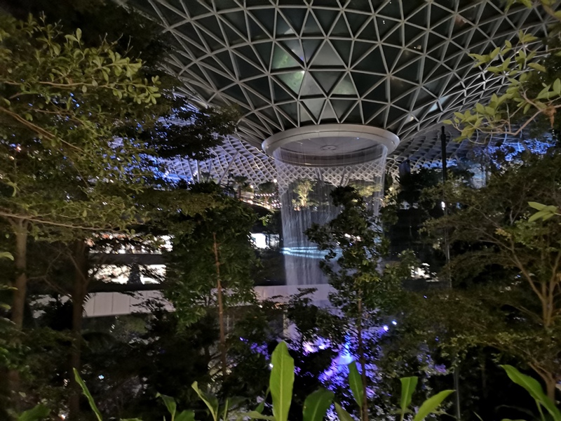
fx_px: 438
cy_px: 210
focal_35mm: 27
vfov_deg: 51.4
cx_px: 280
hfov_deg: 65.3
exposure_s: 1/16.7
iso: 4000
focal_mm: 3.95
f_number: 1.8
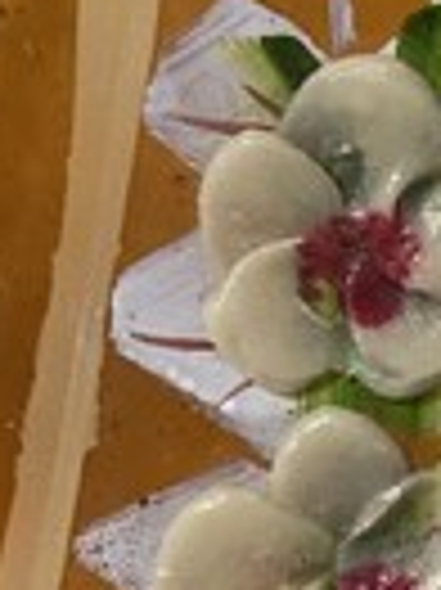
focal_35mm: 122
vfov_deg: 16.2
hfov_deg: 12.0
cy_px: 302
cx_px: 410
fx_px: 2076
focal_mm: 4.25
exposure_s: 1/60
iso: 400
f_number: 1.8
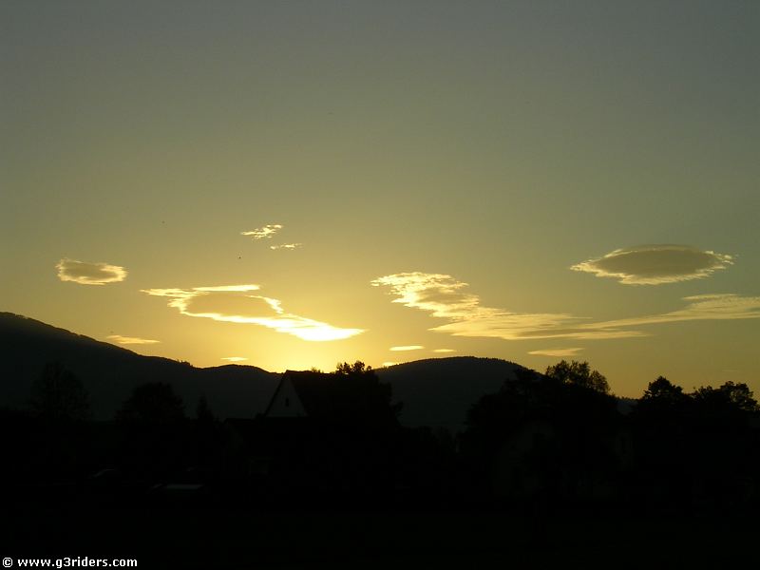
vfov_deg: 17.6
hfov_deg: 23.3
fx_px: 1844
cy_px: 285
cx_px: 380
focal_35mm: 84
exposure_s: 1/492
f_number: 7.2
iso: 50
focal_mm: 13.1
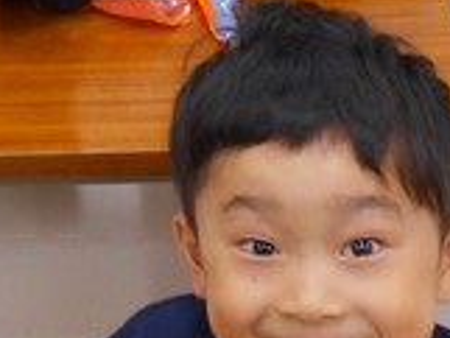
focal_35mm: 113
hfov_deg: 16.9
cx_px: -36
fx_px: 1470
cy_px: -18
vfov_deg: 12.9
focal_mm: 4.6
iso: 200
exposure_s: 1/30
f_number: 3.2
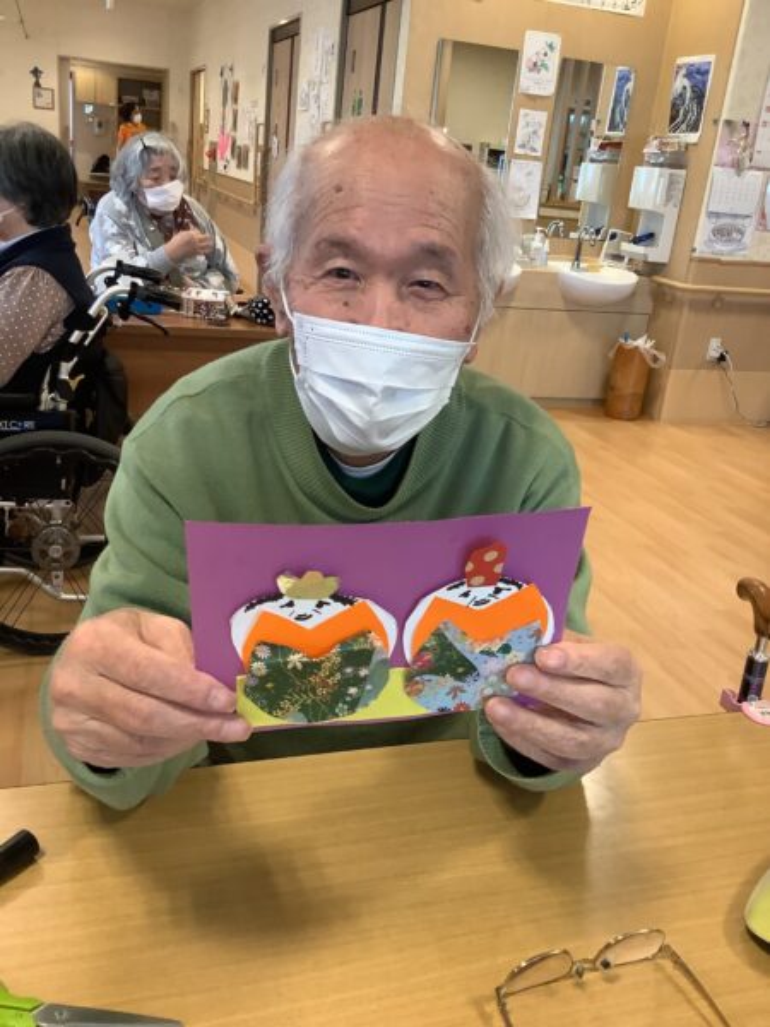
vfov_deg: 58.4
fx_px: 919
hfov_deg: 45.4
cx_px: 385
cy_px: 514
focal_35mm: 31
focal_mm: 3.3
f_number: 2.4
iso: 125
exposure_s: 1/60
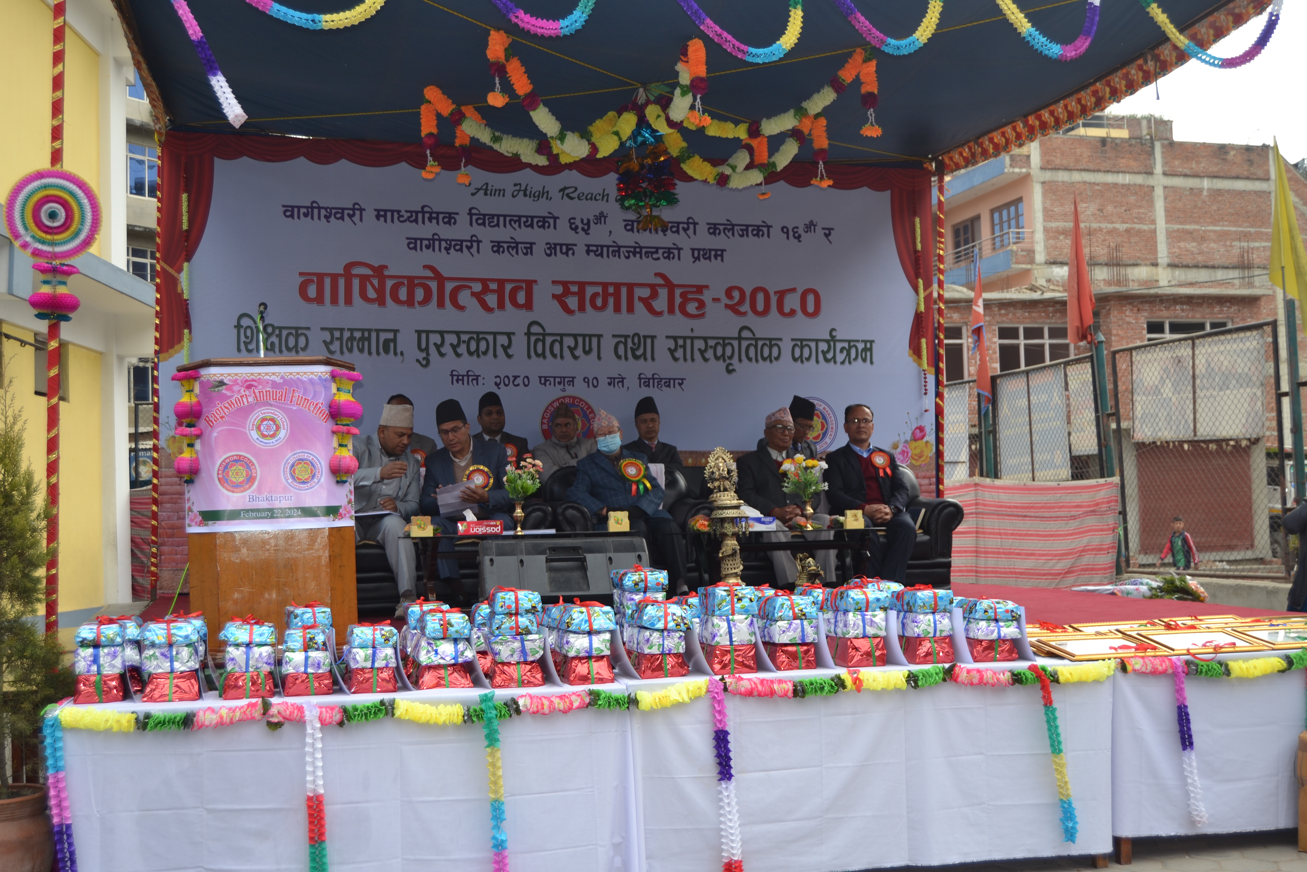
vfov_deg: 34.2
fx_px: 1416
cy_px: 436
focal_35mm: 39
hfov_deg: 49.6
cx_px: 654
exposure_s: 1/200
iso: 100
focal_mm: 26
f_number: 4
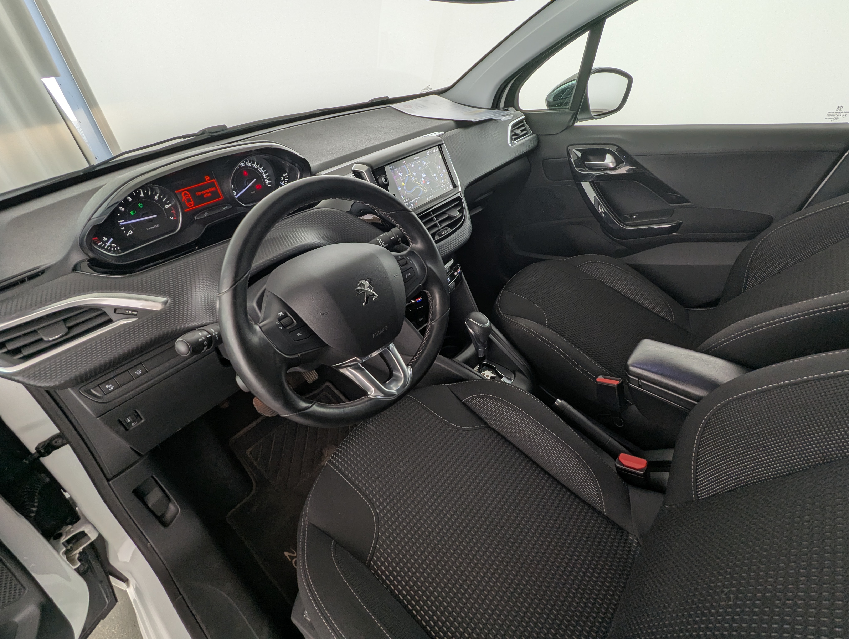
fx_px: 393
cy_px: 320
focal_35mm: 16
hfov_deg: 94.4
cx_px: 424
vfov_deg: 78.2
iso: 34
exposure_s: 1/56.6
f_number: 2.2
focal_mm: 2.35
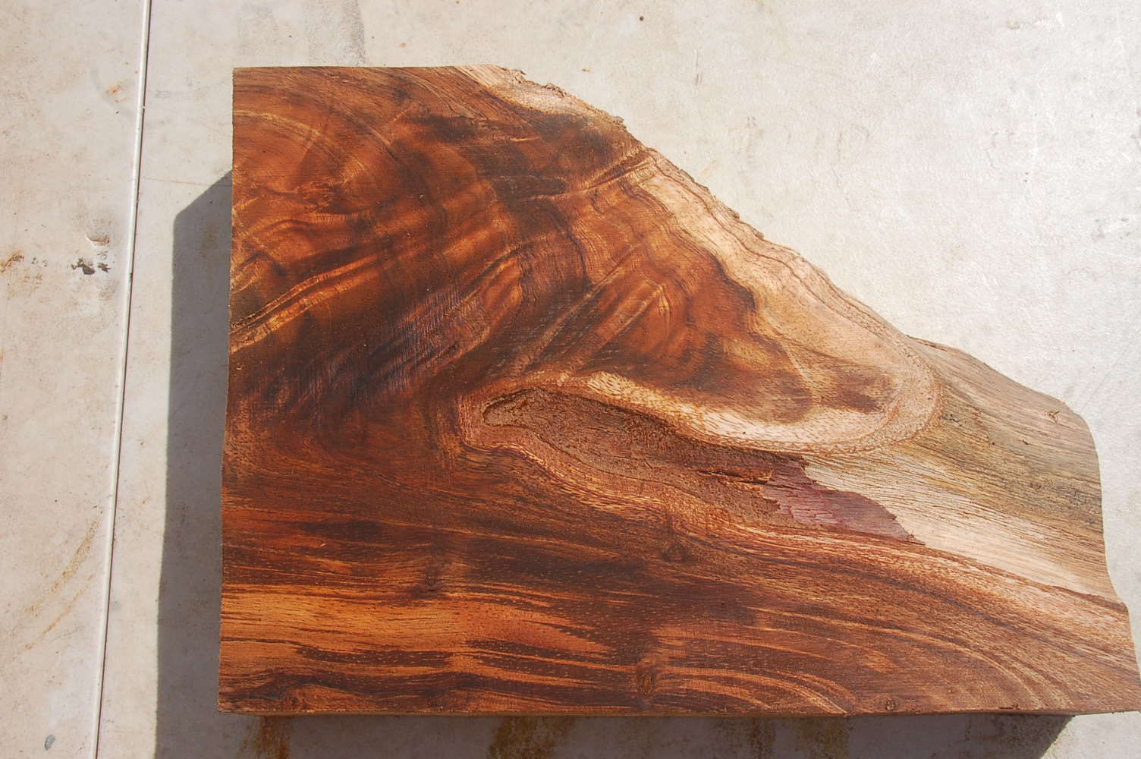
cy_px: 380
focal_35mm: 36
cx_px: 570
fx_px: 1140
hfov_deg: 53.2
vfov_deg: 36.8
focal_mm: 24
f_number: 9.5
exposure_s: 1/350
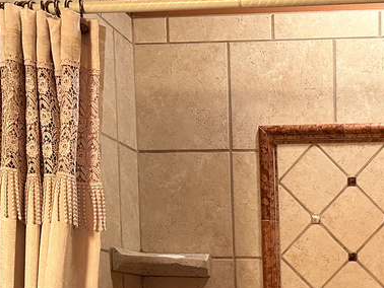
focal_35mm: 65
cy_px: 383
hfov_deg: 27.8
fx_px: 722
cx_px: 397
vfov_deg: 20.5
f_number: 1.78
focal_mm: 6.86
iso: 320
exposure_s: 1/60
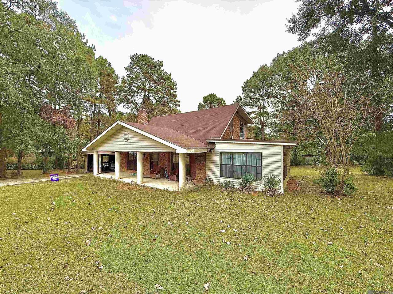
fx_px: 159
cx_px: 196
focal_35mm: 14
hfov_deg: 102.1
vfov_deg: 85.7
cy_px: 147
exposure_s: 1/1259
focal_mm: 2.22
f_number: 2.2
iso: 50
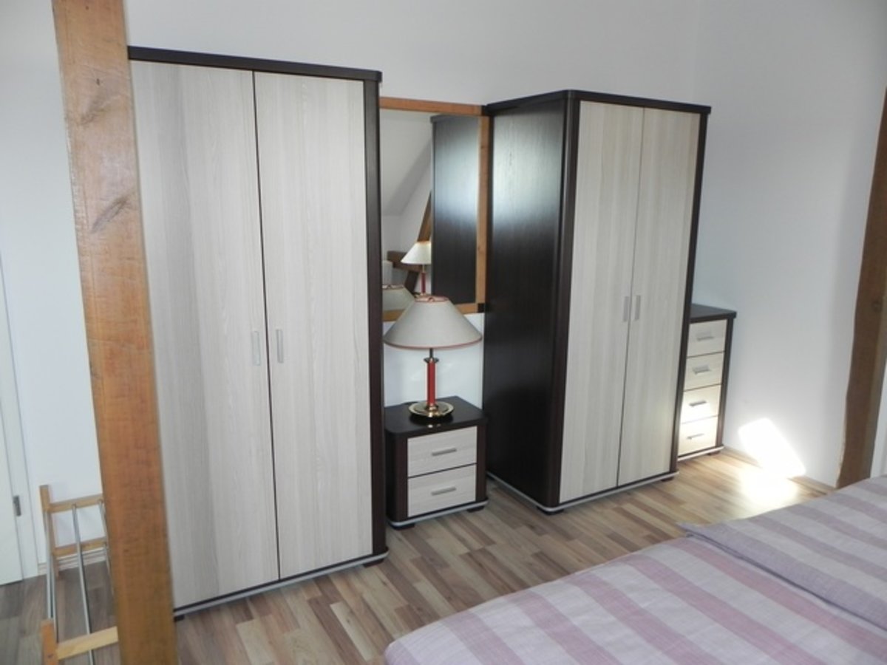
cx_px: 444
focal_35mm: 26
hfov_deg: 67.3
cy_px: 332
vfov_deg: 53.1
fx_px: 666
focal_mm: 4.6
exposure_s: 1/61.5
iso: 160
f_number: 2.8
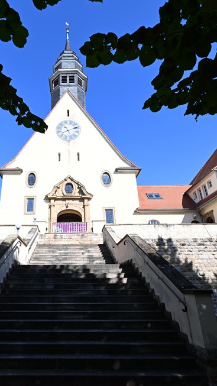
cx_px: 66
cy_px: 194
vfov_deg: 78.7
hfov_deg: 48.3
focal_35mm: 23
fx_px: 235
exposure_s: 1/640
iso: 80
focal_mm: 14
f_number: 4
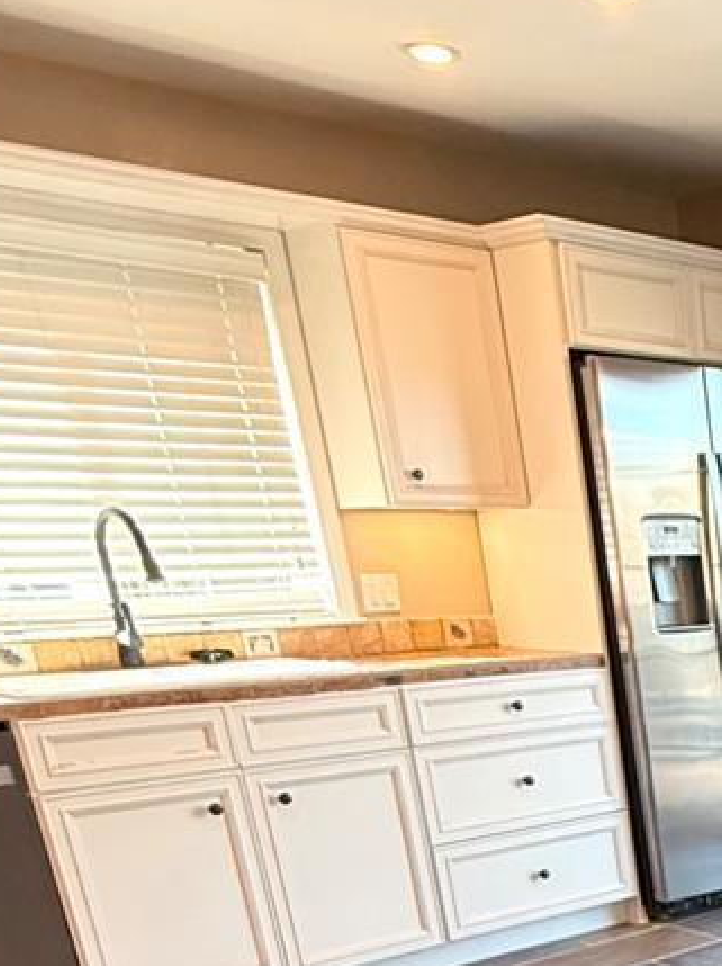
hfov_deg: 23.0
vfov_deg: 34.1
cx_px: 1126
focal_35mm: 49
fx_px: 1365
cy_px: 1045
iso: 160
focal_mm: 2.22
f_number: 2.2
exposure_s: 1/120
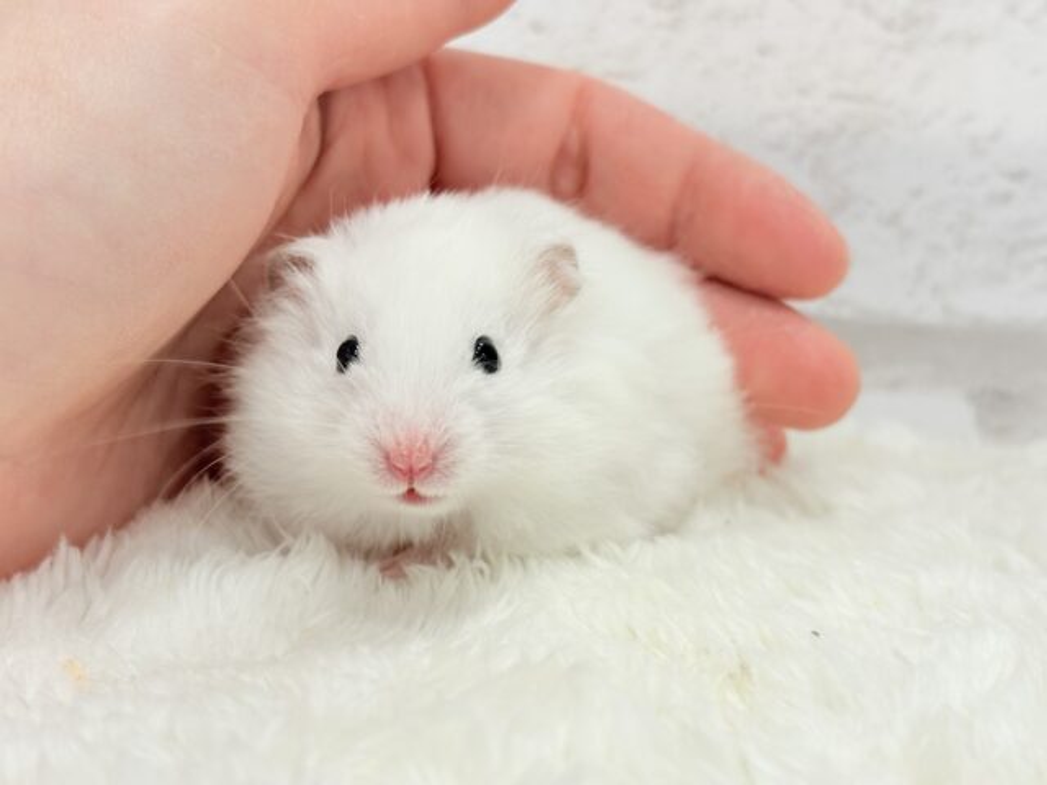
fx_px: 1573
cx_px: 524
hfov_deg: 36.8
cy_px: 392
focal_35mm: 52
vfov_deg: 28.0
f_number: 1.6
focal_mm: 5.96
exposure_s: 1/50
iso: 50
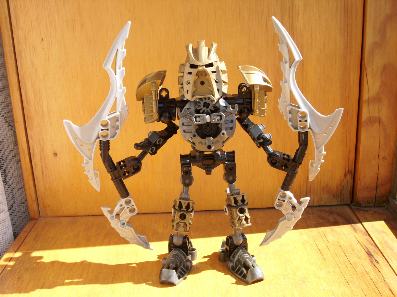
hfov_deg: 47.9
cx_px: 198
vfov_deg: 36.8
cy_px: 148
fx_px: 447
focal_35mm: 39
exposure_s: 1/310
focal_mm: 7.6
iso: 50
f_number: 3.1
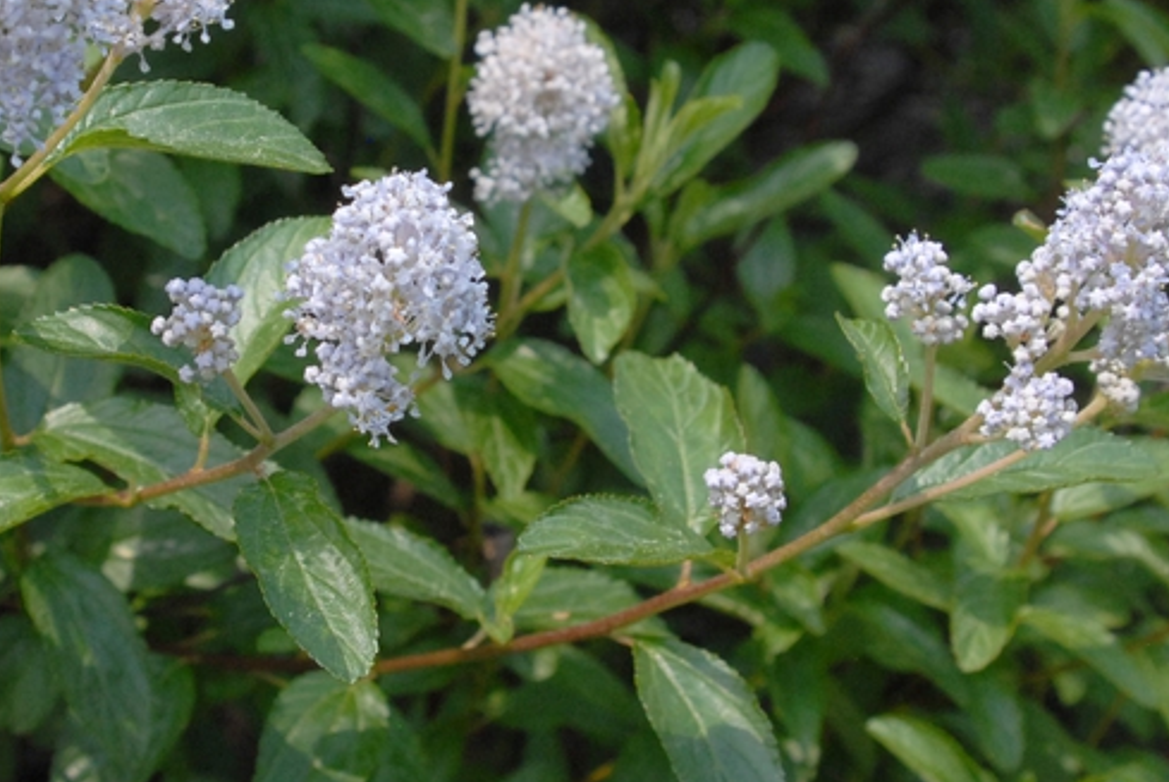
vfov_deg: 15.5
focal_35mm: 88
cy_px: 264
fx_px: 2860
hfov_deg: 23.0
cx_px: 433
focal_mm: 28
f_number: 8
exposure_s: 1/250
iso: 400
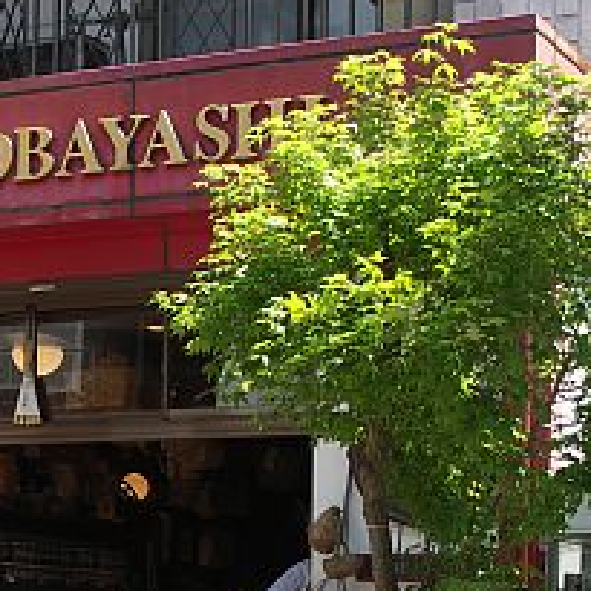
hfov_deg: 17.0
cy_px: 657
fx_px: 1970
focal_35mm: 102
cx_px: 135
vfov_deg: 16.5
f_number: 4
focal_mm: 9.7
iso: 50
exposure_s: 1/125
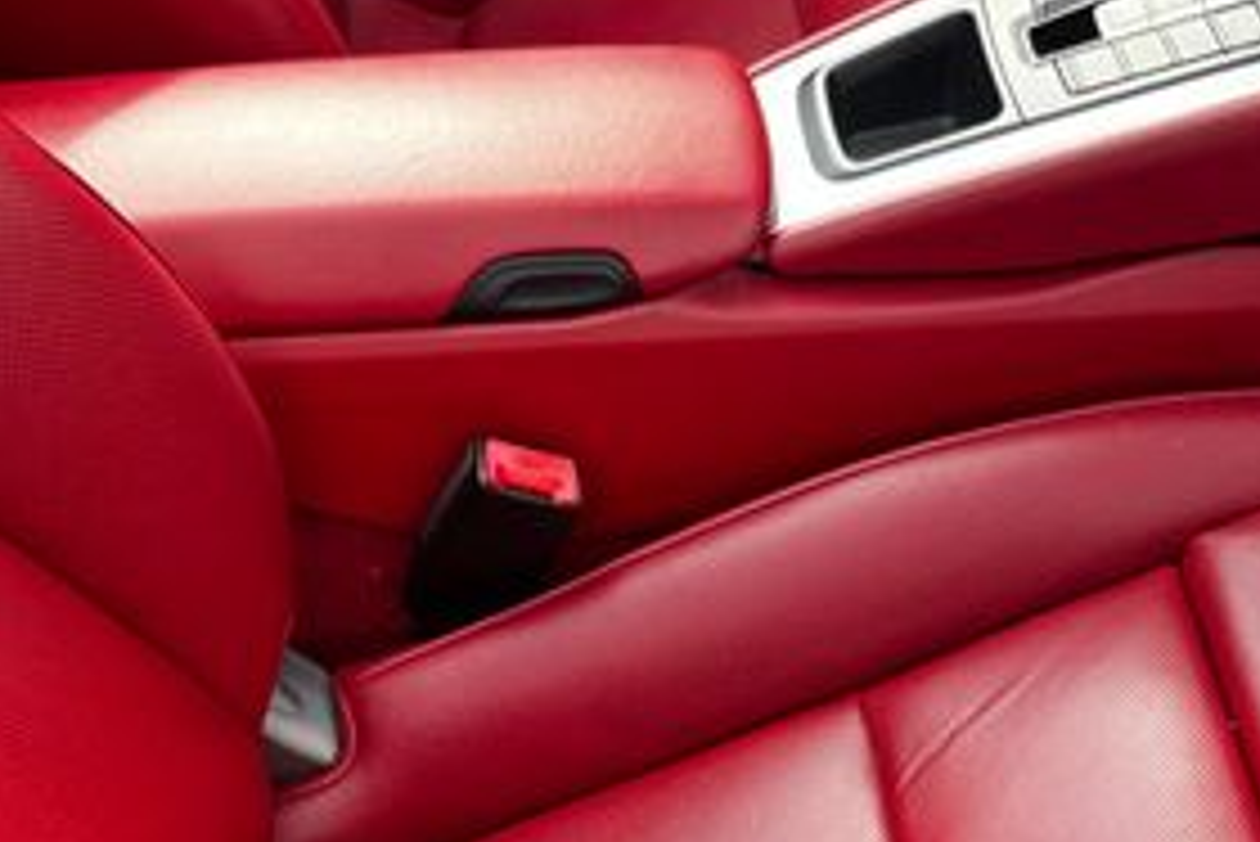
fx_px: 1996
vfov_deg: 22.1
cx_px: 500
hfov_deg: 34.9
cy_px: 1000
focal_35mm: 57
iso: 64
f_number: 1.78
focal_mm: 6.76
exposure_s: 1/232
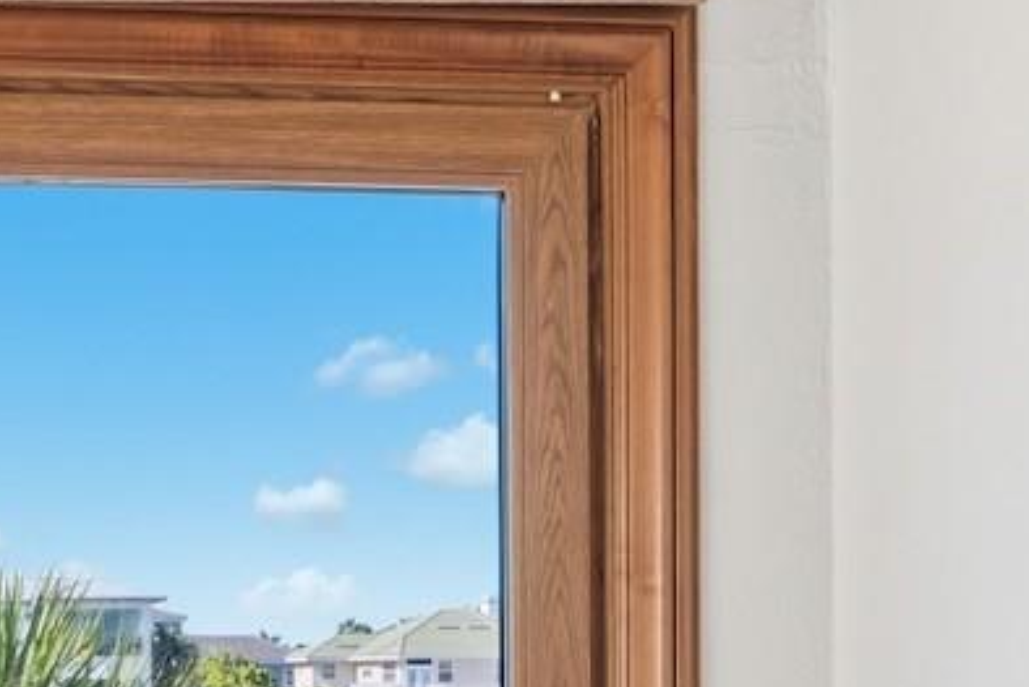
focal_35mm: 91
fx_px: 2602
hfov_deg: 21.5
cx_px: -21
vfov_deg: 14.7
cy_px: 729
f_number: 8
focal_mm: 28
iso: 400
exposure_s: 1/60
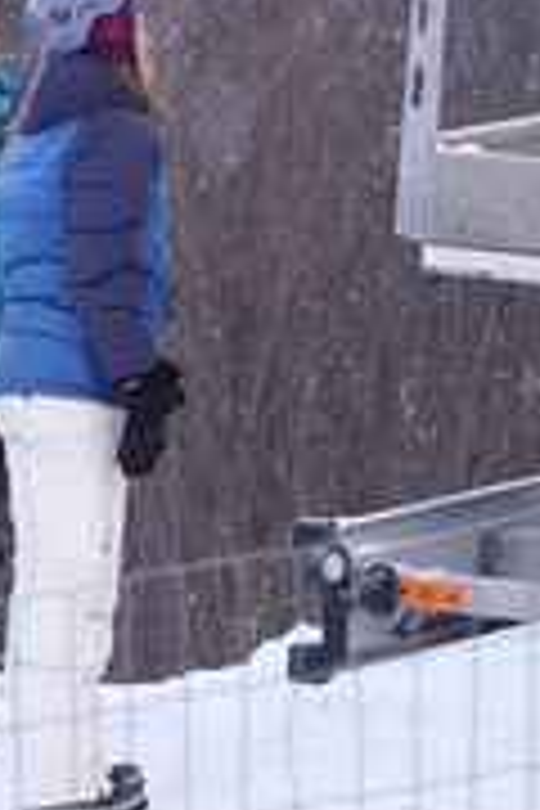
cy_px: 261
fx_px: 8639
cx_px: -171
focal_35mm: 384
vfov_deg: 5.4
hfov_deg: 3.6
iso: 2500
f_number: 4
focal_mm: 56.39
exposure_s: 1/160
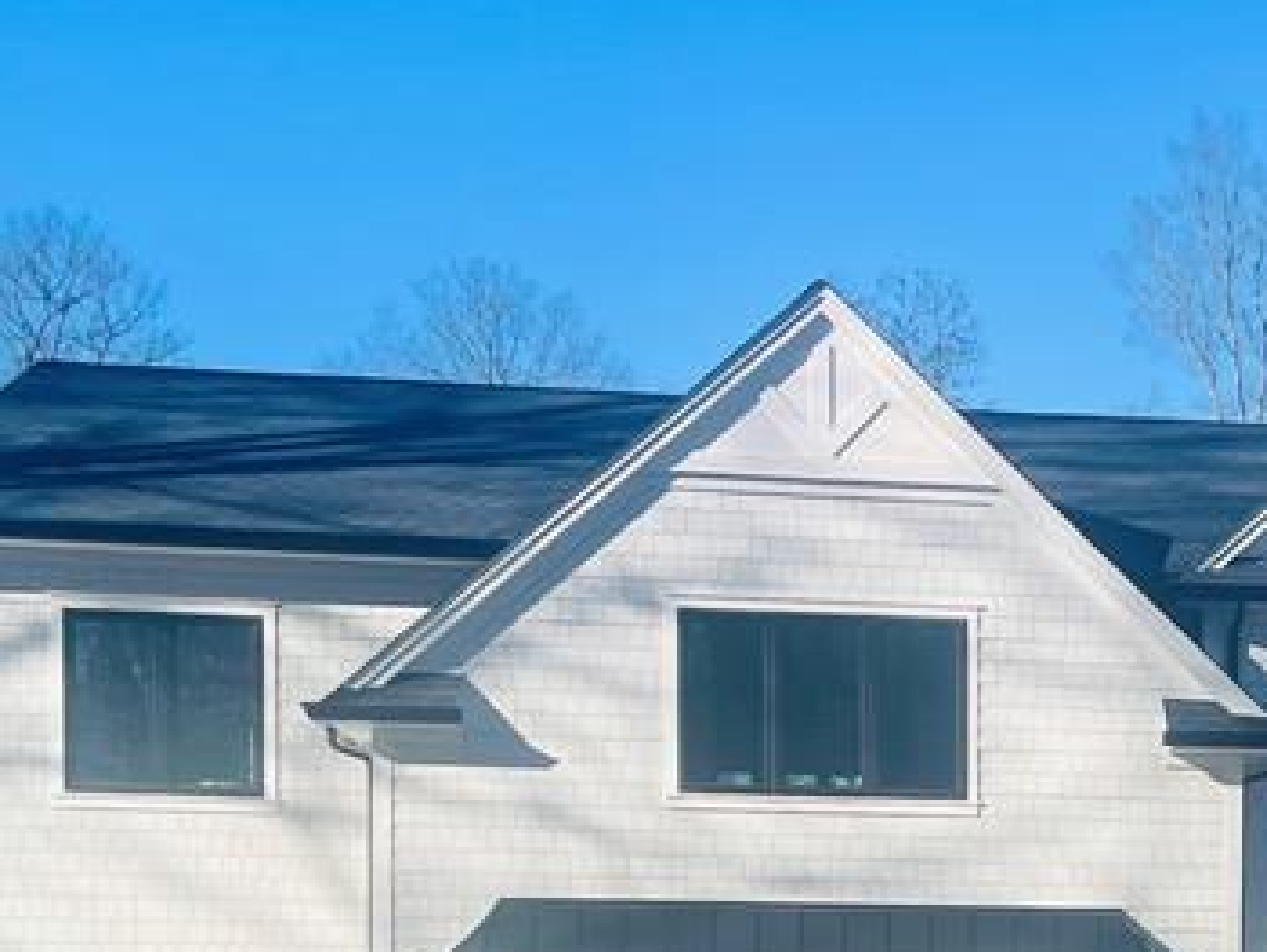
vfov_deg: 18.4
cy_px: 1147
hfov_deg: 24.5
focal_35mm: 76
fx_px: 2784
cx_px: 1267
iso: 32
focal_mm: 4.2
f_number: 1.6
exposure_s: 1/3610
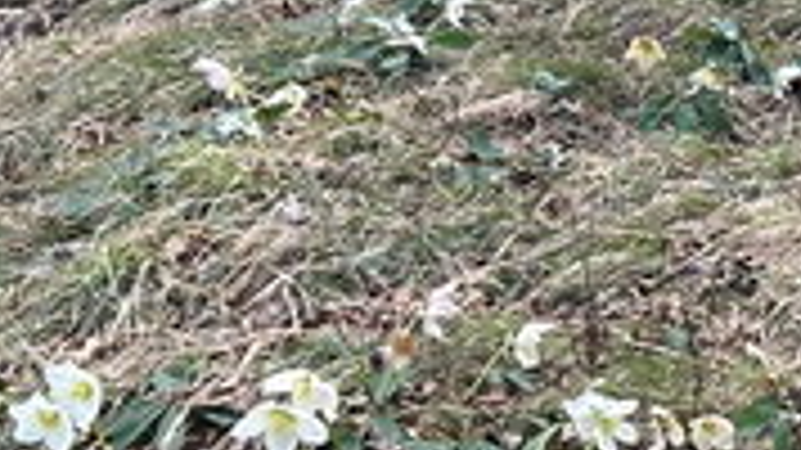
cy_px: 65
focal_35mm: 143
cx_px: 1143
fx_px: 3036
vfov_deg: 8.5
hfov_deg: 14.2
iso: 50
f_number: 1.5
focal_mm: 5.7
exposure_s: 1/310
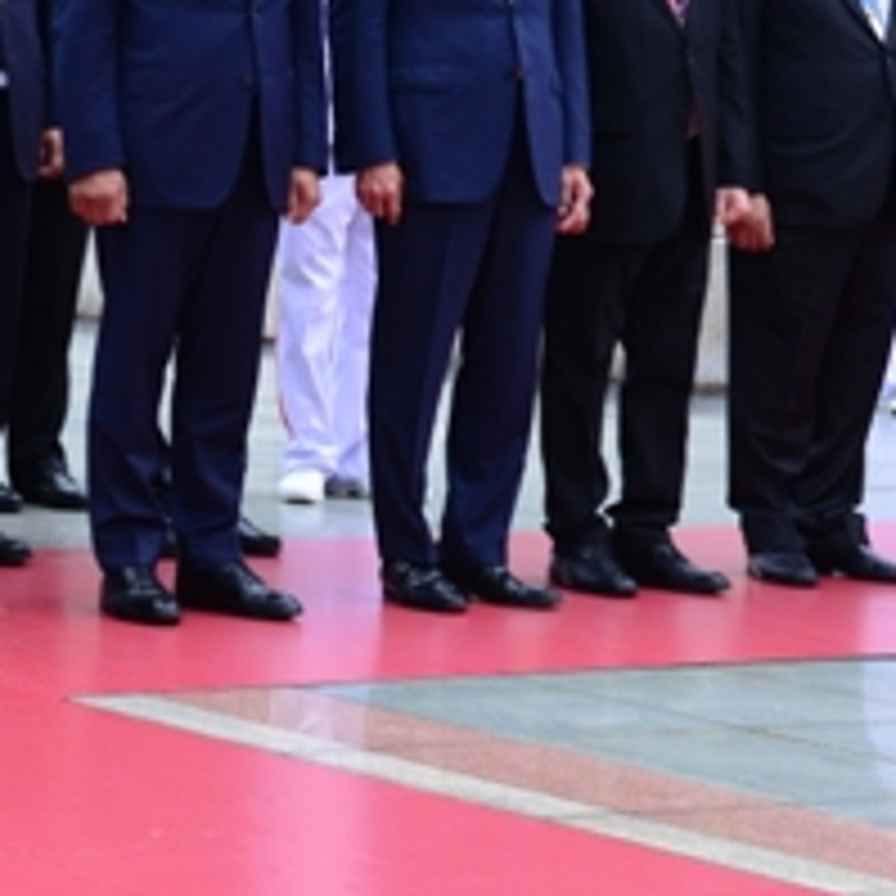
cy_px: -117
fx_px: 4861
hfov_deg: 10.3
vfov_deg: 10.4
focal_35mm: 166
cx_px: -223
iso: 640
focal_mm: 52
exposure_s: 1/200
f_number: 7.1
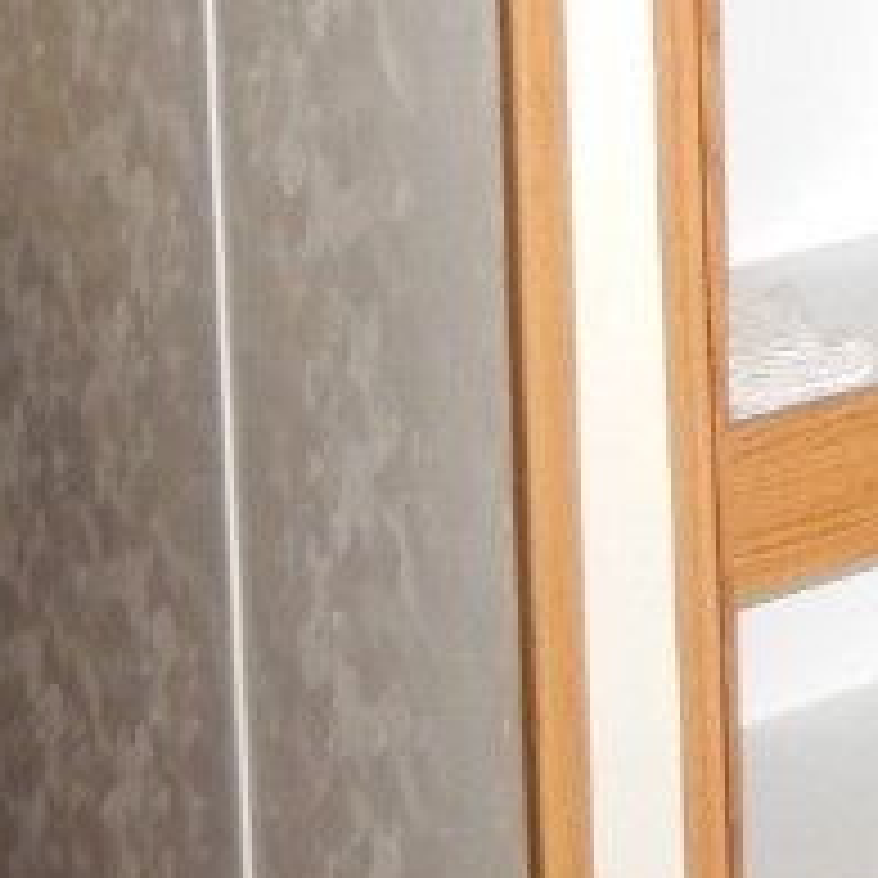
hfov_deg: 12.7
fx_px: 3070
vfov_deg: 15.1
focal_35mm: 107
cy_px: -432
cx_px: 2103
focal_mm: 4
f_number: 3
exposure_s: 1/30
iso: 200
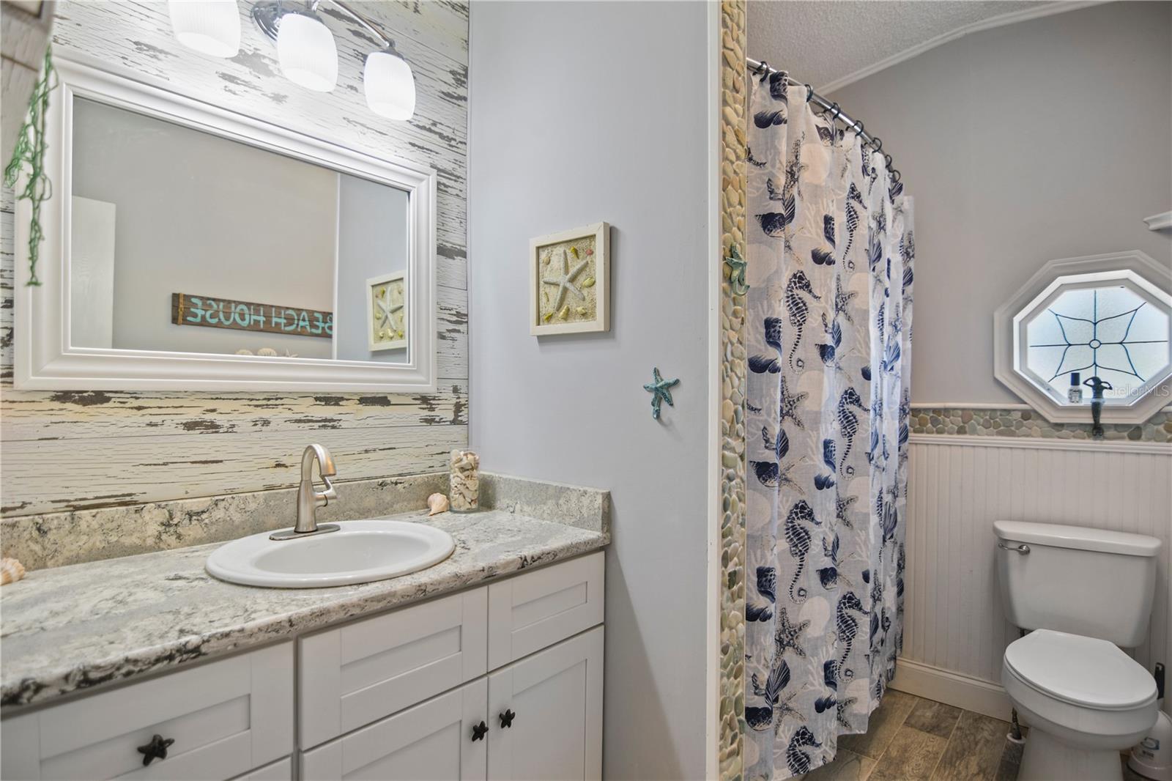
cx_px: 586
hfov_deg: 96.7
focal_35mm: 16
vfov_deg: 73.7
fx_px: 521
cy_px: 390
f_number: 2.8
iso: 100
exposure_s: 1/6
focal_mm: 11
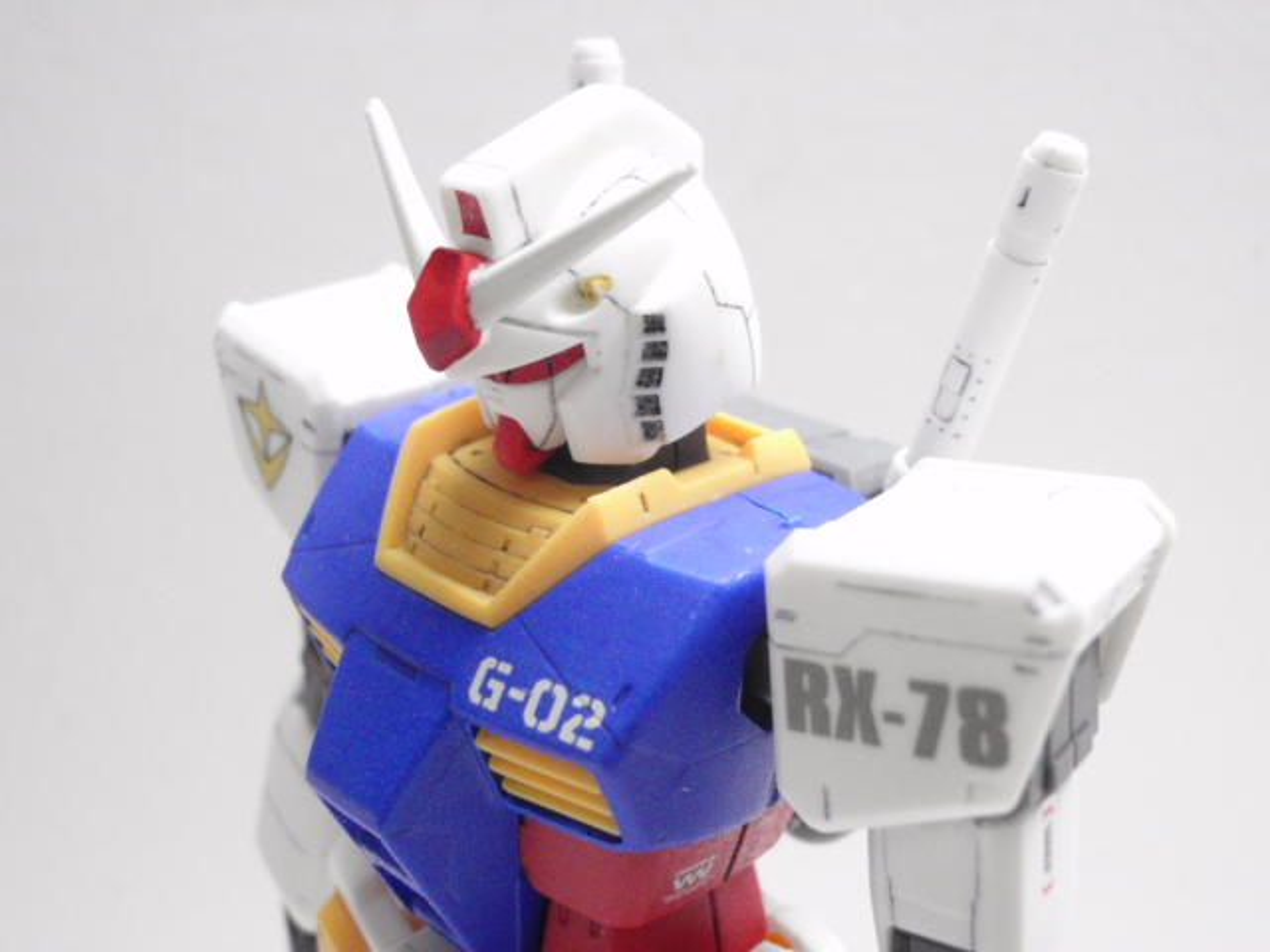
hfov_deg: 46.8
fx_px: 1468
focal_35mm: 40
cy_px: 476
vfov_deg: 36.0
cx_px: 635
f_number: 3.9
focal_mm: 7.25
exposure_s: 1/100
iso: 800
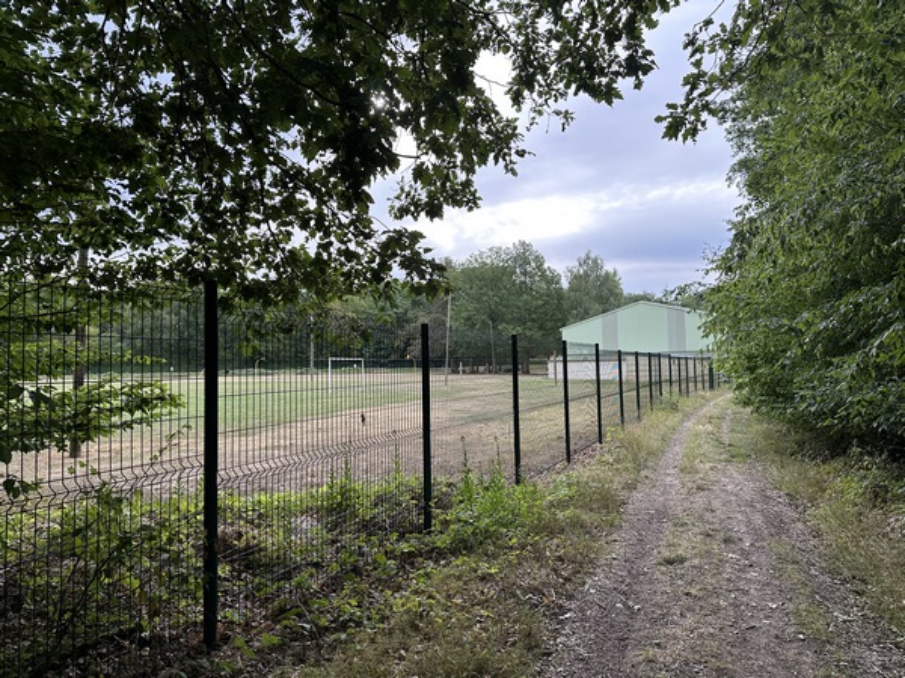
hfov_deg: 71.6
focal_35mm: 24
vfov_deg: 56.8
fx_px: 627
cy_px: 339
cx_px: 452
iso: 80
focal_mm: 6.86
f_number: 1.78
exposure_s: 1/555
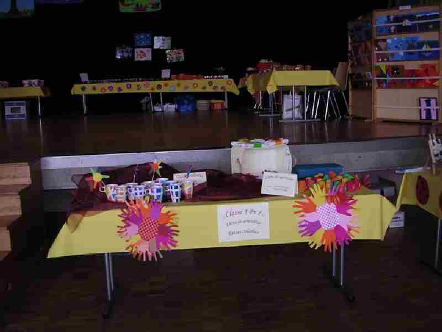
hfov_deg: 49.0
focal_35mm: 38
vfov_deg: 37.7
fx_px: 485
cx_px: 221
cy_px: 166
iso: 100
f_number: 2.8
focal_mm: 5.8
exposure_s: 1/30
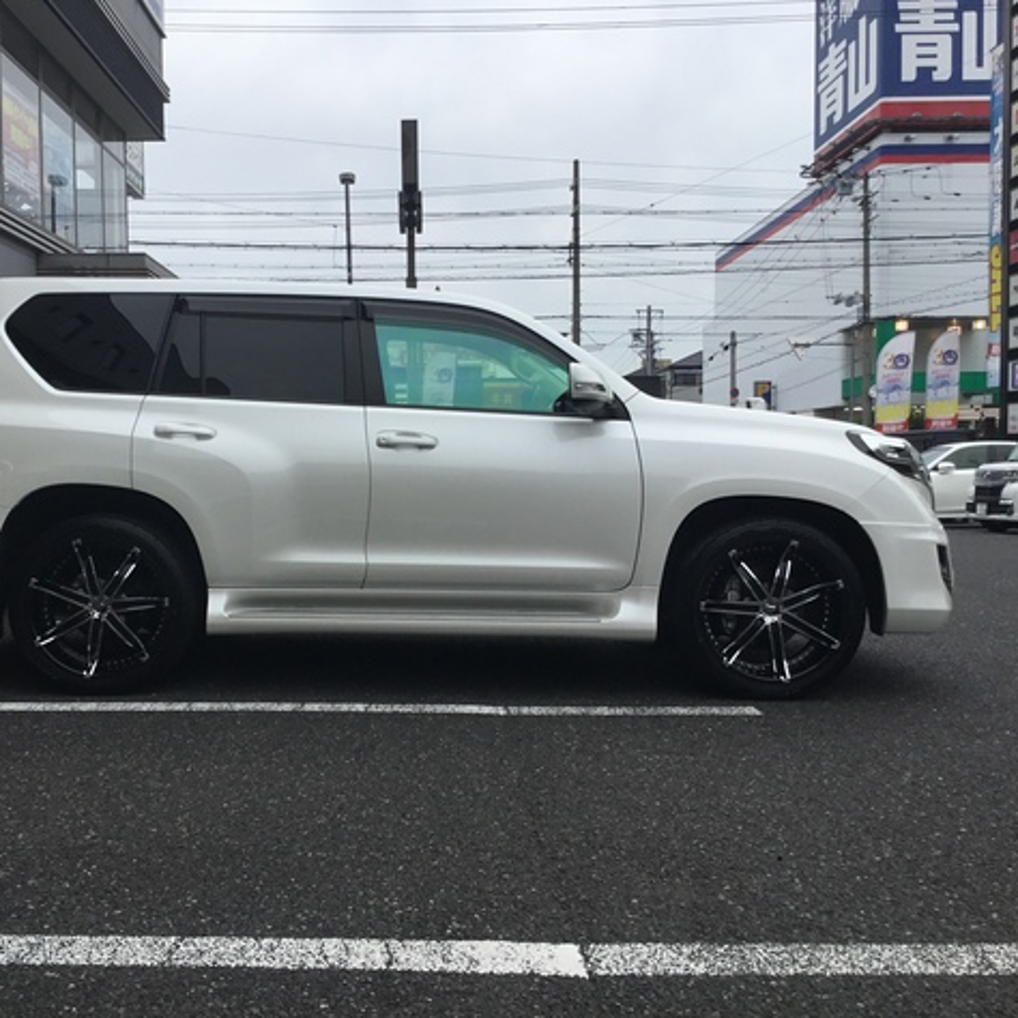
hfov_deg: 44.7
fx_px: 1231
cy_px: 507
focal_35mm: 37
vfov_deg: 44.9
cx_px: 406
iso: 25
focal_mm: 3.3
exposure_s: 1/754
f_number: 2.4
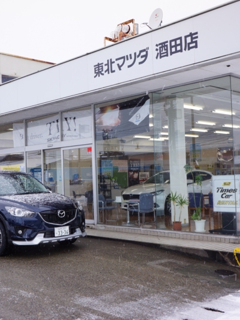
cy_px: 159
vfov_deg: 42.1
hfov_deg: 32.1
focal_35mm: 45
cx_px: 95
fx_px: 416
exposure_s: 1/100
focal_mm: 20
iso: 100
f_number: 5
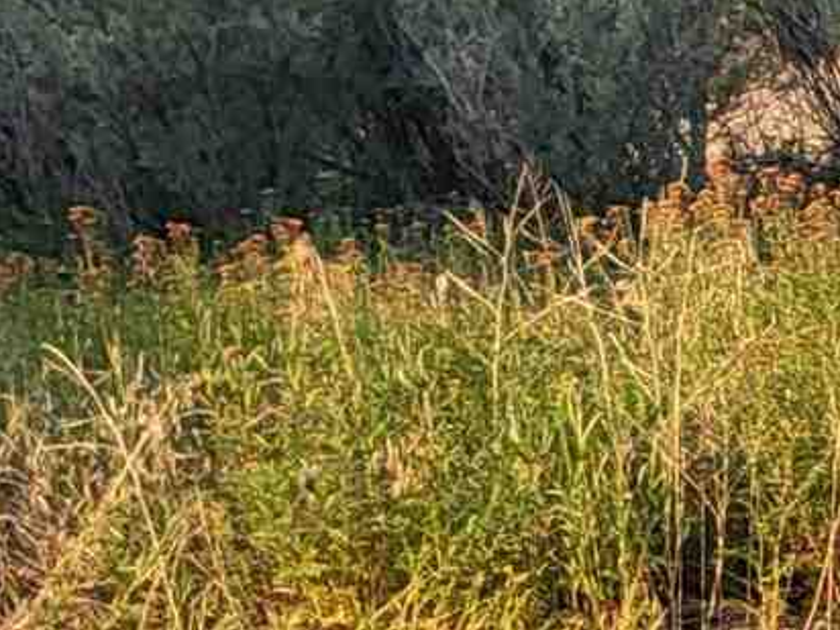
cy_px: 599
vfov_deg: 7.6
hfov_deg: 9.4
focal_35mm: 194
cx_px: 1790
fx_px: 4708
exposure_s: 1/854
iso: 40
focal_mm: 5.4
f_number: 1.8
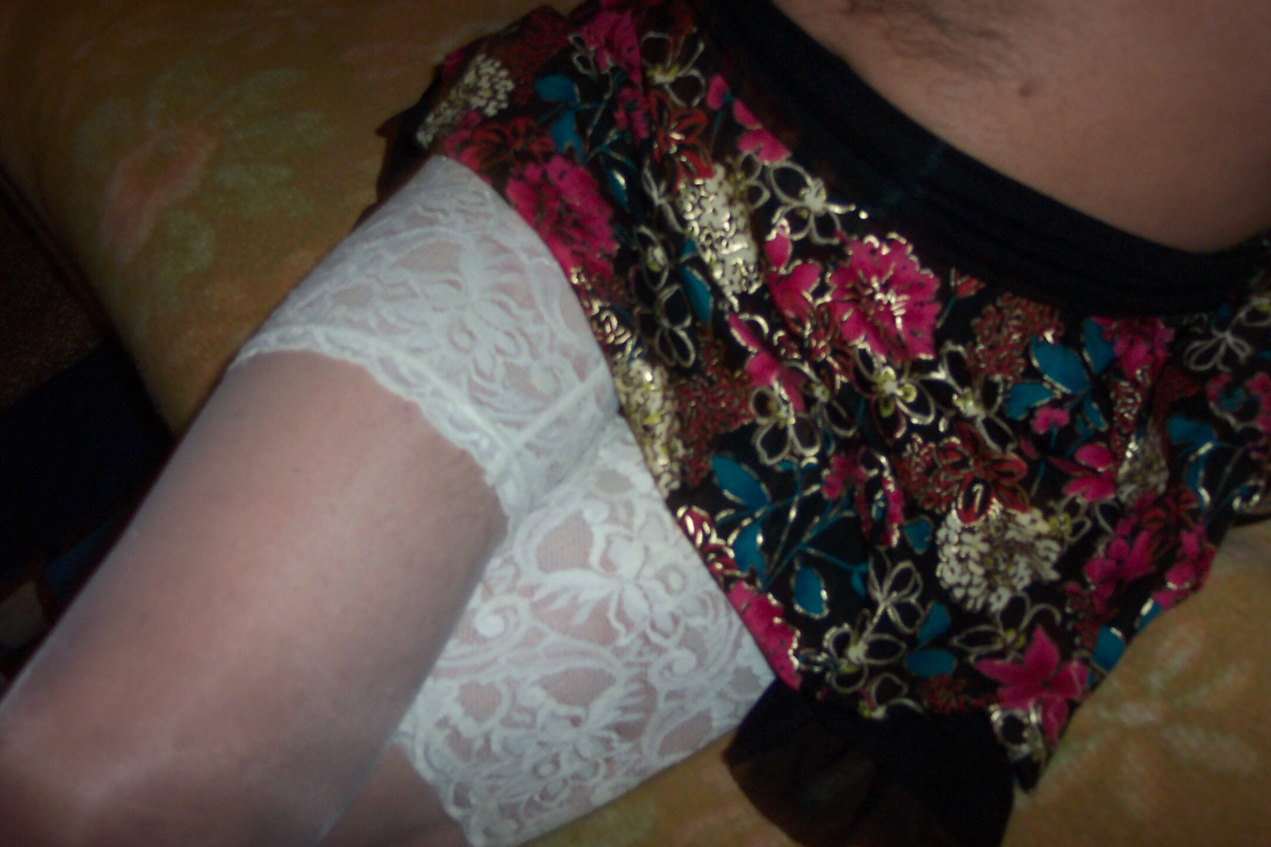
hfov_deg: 50.7
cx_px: 636
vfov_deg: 35.1
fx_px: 1342
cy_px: 424
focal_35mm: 38
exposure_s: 1/30
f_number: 2.8
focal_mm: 8
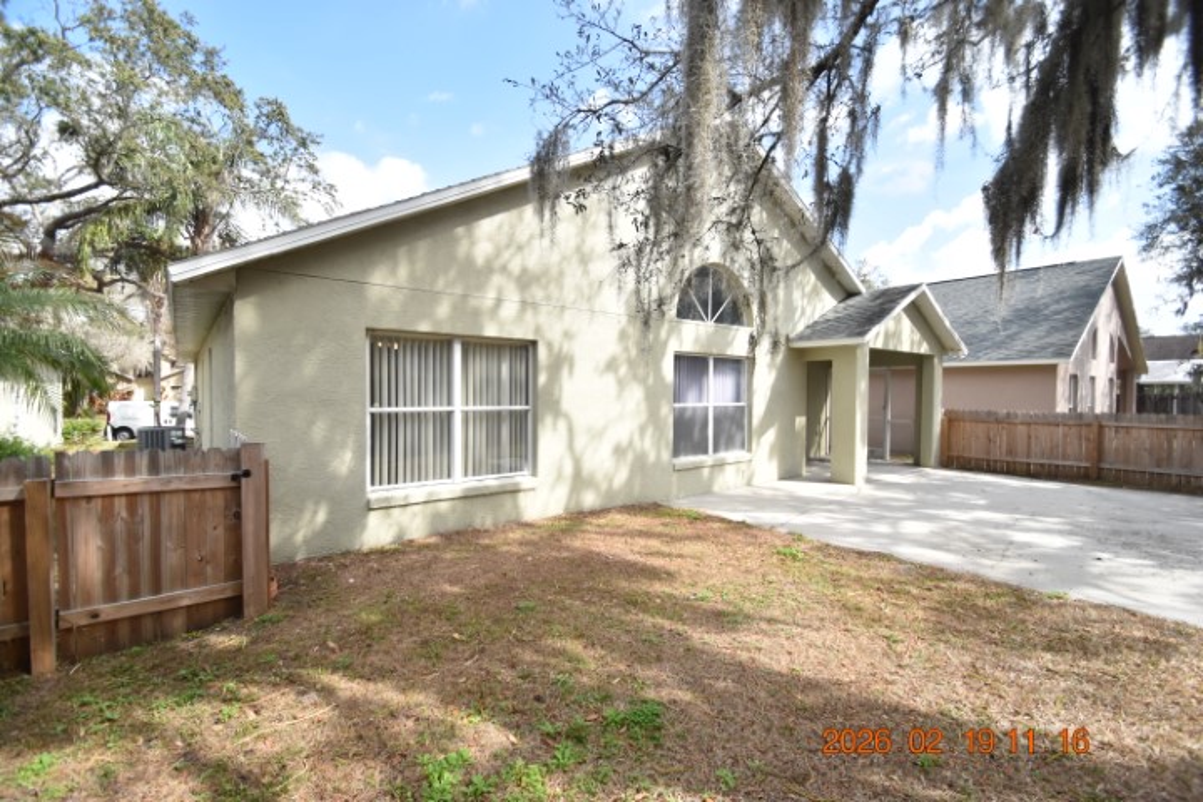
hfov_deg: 100.4
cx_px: 602
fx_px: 501
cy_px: 401
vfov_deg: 77.3
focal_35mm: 15
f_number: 3.5
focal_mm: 10
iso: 800
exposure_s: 1/3000
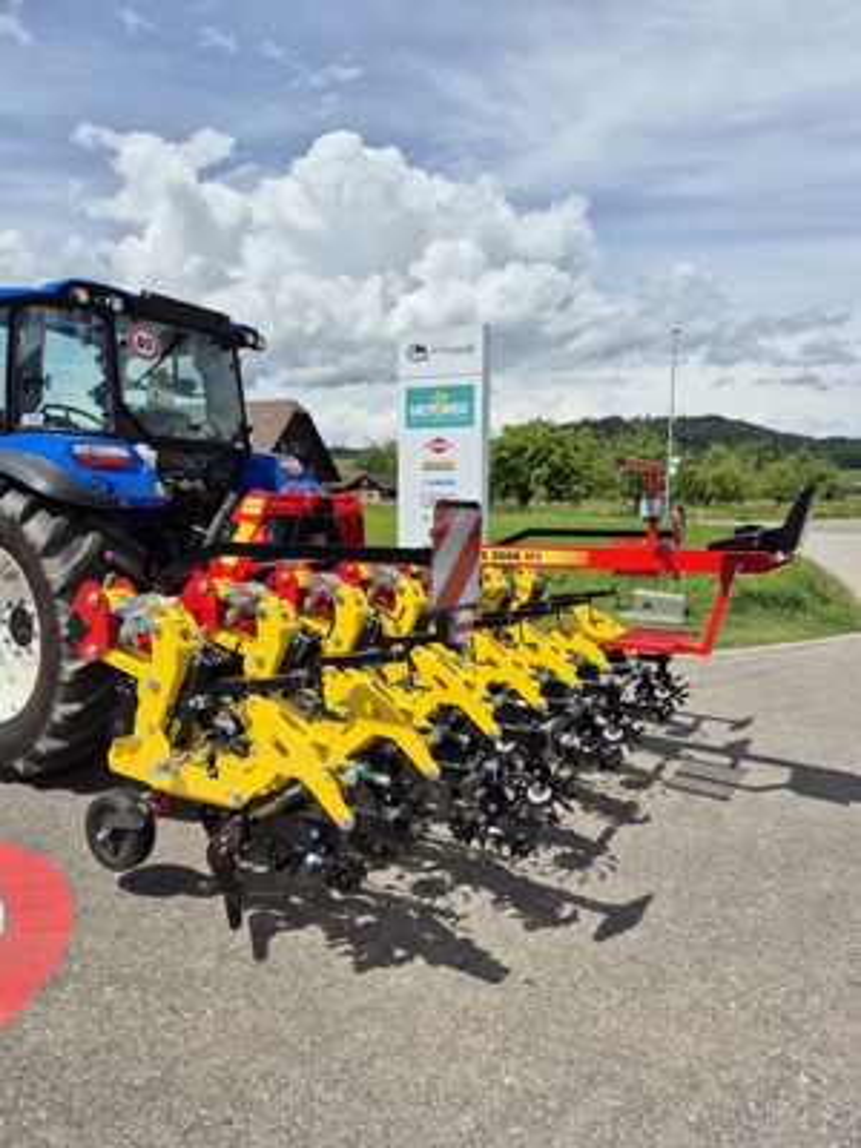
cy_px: 574
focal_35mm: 23
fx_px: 763
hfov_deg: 58.9
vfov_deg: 73.9
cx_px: 430
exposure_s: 1/2832
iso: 25
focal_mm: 5.4
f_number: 1.8
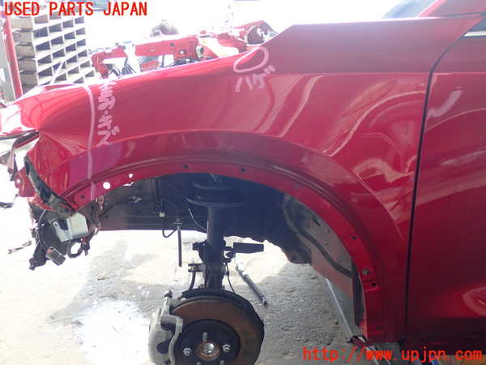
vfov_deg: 40.7
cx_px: 243
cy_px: 182
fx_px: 491
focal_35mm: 35
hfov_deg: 52.6
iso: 160
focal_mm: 6.42
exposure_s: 1/60
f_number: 2.6
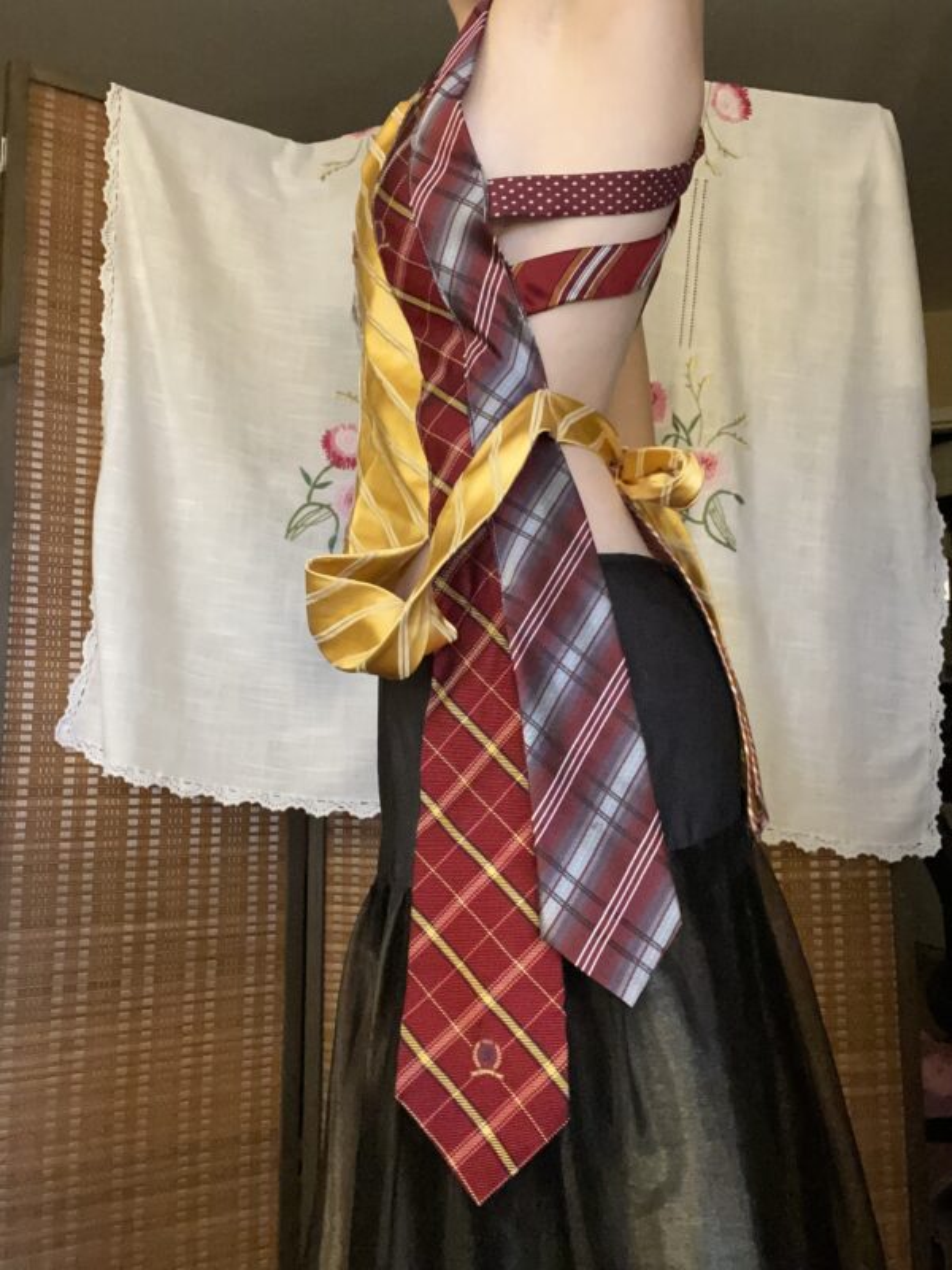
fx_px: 1100
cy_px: 635
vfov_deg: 60.0
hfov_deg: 46.8
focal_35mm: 30
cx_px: 476
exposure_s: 1/20
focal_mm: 2.71
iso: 640
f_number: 2.2
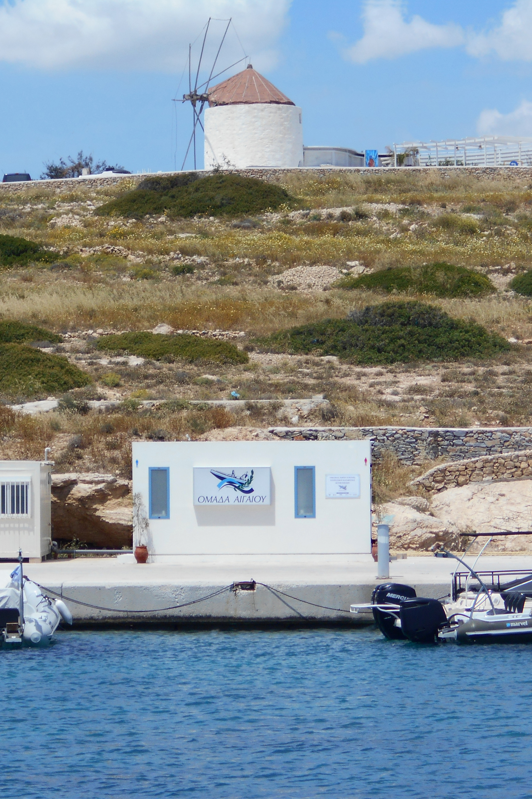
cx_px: 184
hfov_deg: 7.6
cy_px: 400
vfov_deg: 11.4
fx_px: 4012
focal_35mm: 181
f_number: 6.5
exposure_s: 1/400
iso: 80
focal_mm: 23
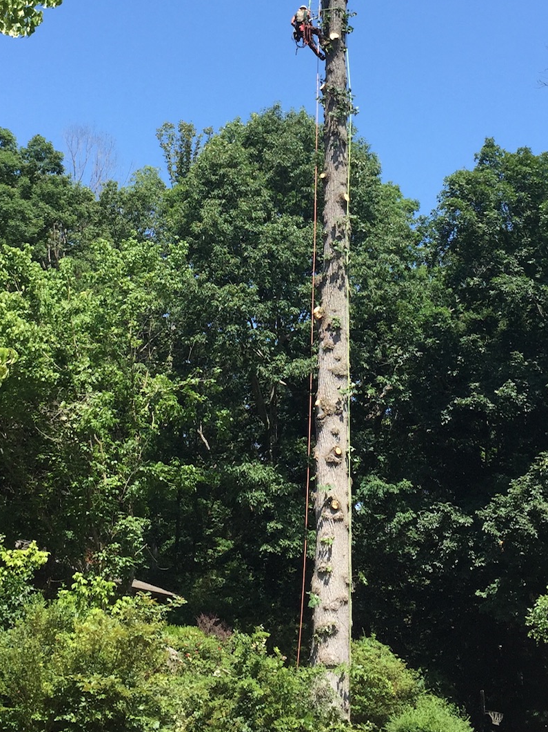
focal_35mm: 56
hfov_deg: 26.1
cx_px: 277
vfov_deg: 33.4
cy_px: 148
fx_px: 1183
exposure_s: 1/860
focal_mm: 4.15
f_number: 2.2
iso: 32
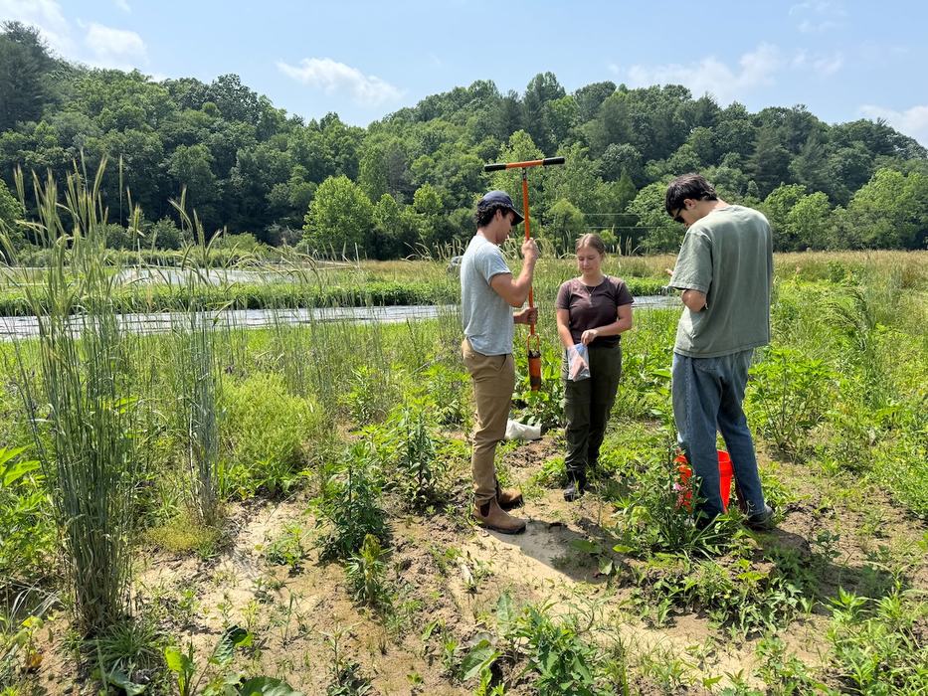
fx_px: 643
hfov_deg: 71.6
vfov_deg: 56.8
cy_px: 348
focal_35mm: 24
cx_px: 464
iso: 80
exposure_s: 1/2959
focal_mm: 6.76
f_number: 1.78
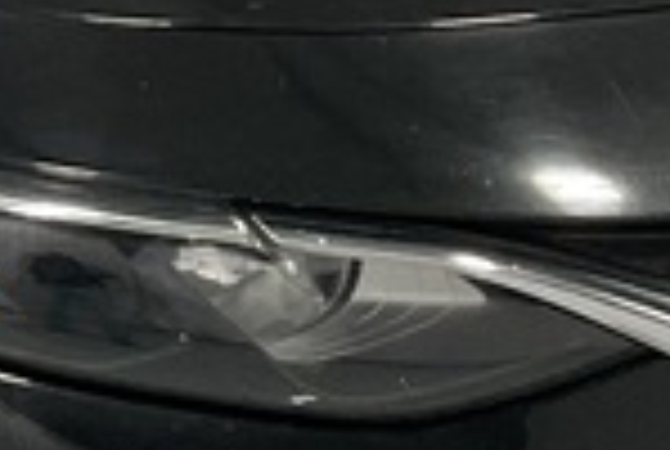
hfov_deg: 10.1
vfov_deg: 7.1
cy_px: 81
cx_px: -477
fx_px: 3618
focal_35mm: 194
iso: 80
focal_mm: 3
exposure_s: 1/60
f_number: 1.8
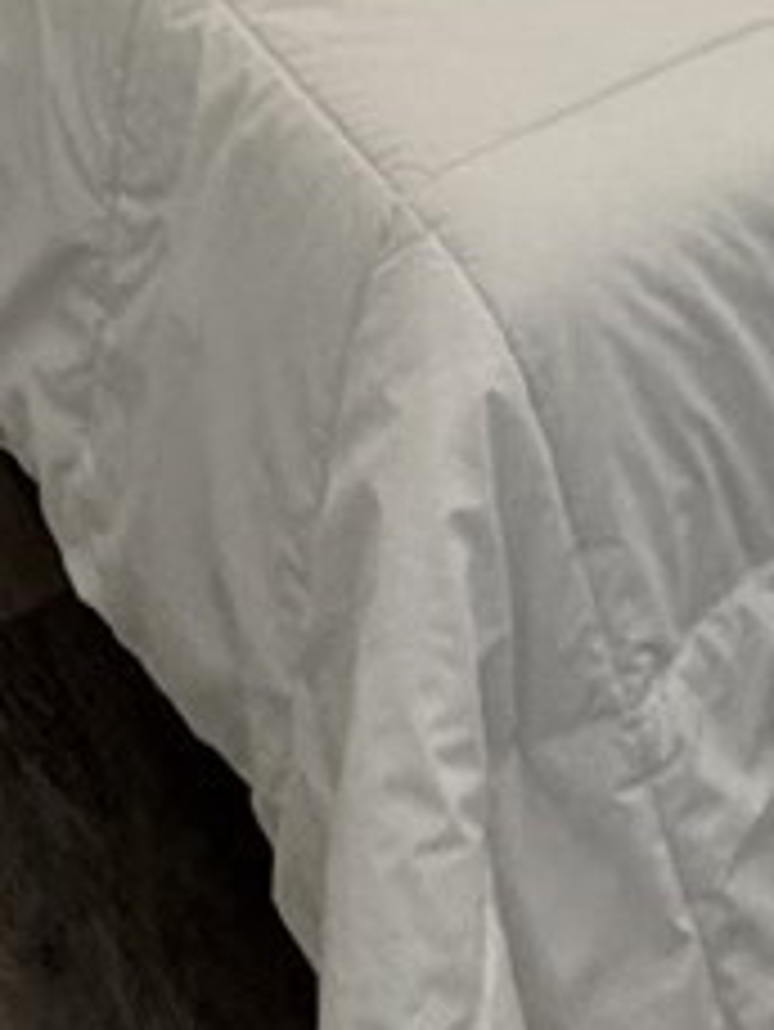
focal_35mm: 94
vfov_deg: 15.0
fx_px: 2800
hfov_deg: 15.5
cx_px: 702
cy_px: -1264
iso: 250
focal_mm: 2.22
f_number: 2.2
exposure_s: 1/120
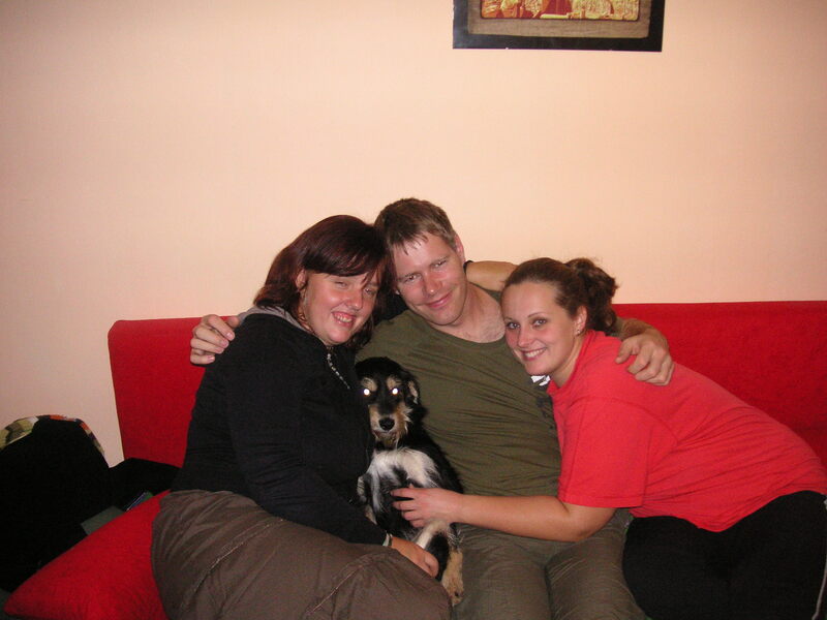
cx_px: 414
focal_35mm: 37
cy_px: 310
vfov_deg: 38.7
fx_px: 884
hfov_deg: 50.1
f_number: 2.8
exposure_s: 1/45
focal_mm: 6.1
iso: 160
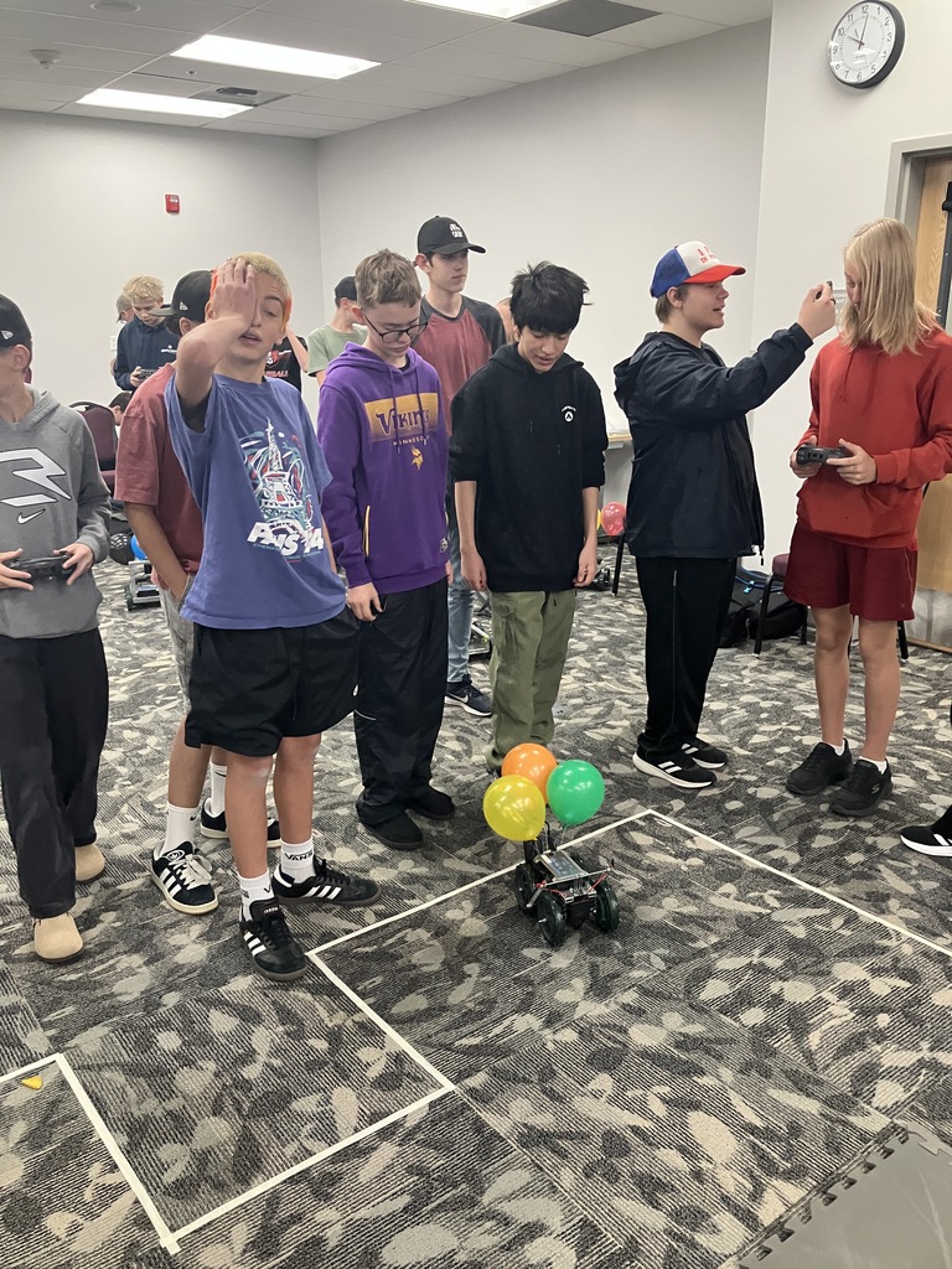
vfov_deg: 63.4
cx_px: 476
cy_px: 634
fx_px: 1027
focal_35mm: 28
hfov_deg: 49.7
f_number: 1.8
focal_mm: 3.99
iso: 200
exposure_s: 1/57
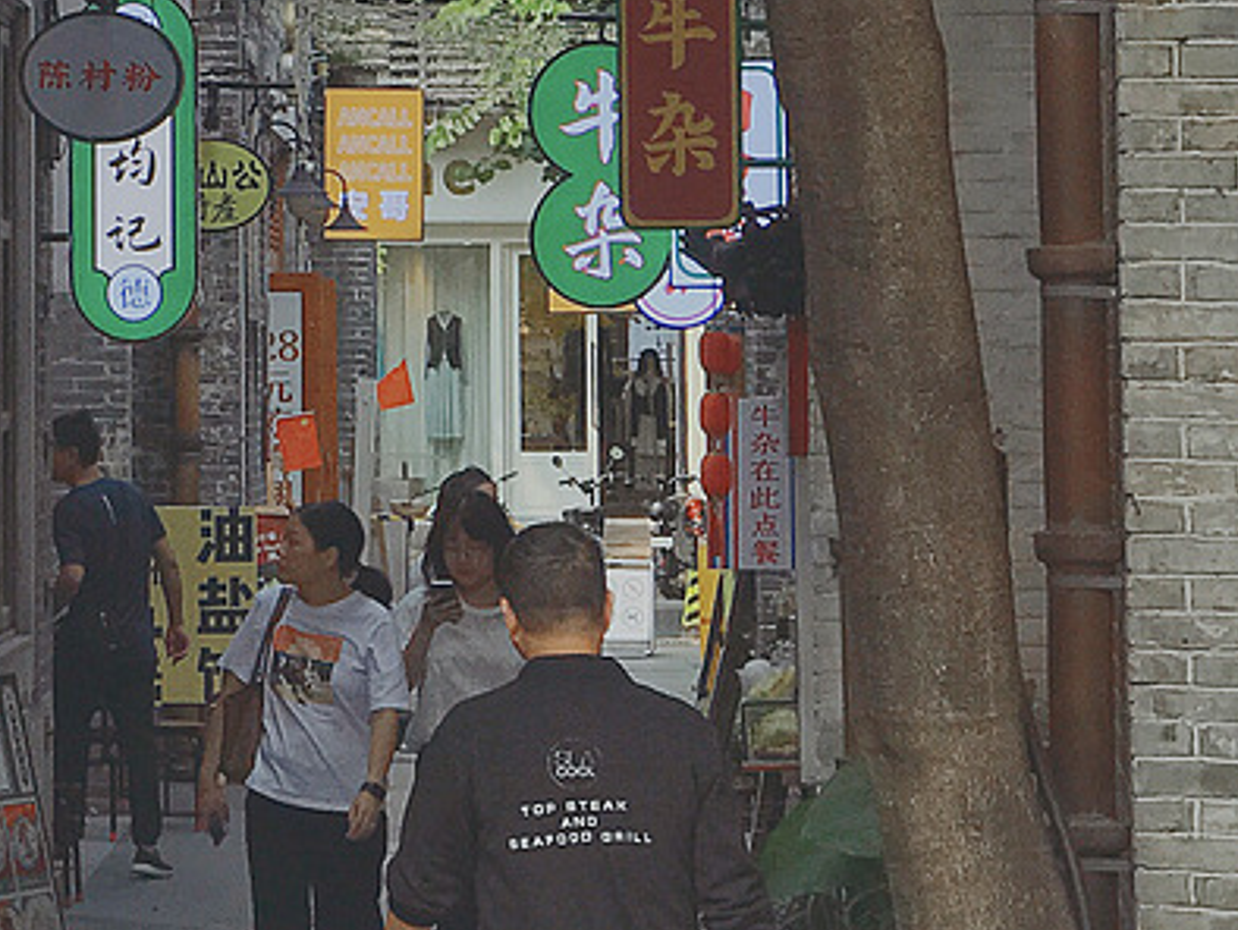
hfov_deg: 10.5
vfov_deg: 8.0
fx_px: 6620
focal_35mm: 185
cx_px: -273
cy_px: -226
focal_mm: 6.6
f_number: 2.8
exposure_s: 1/357
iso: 20
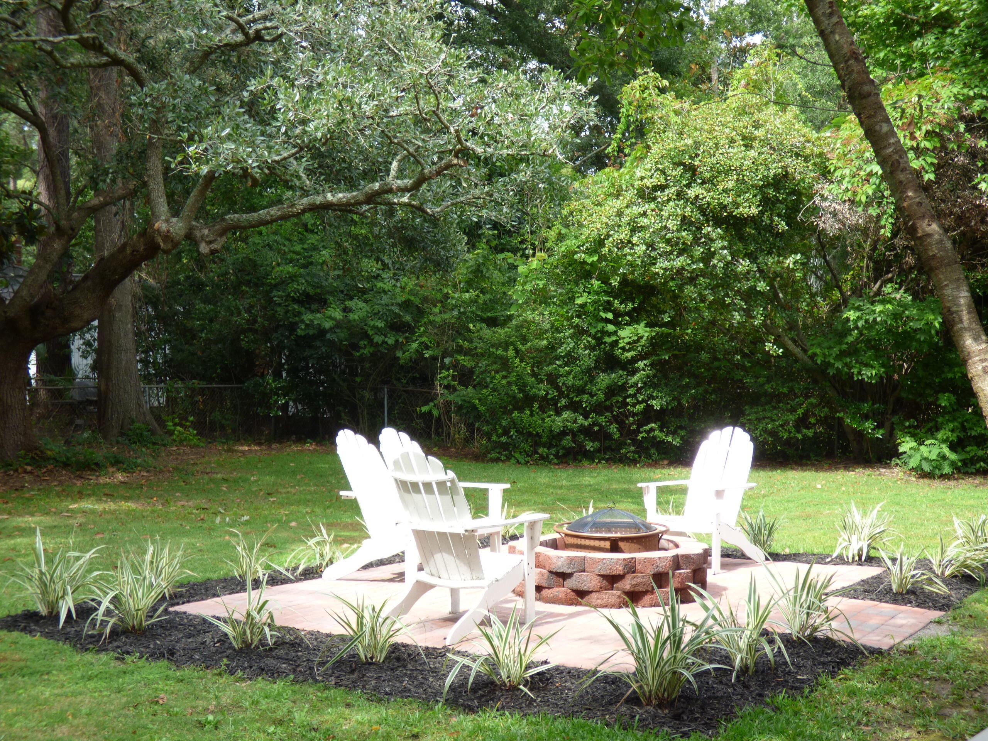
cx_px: 494
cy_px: 370
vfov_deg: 30.3
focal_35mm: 48
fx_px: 1370
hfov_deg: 39.7
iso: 100
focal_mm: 8.68
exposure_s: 1/160
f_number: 3.8
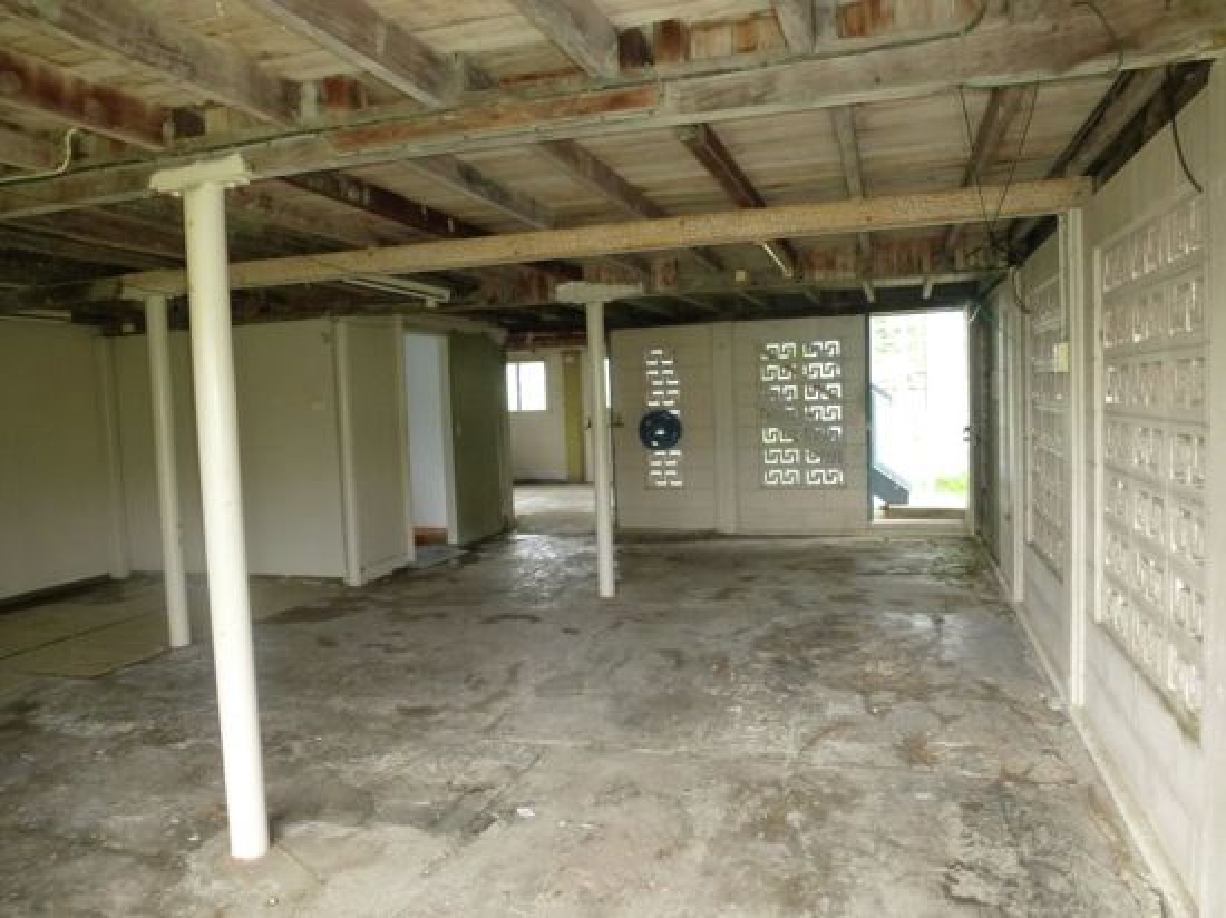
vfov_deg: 56.8
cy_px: 459
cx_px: 613
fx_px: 850
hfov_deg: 71.6
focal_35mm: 24
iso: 400
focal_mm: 4.3
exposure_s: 1/60
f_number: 3.3
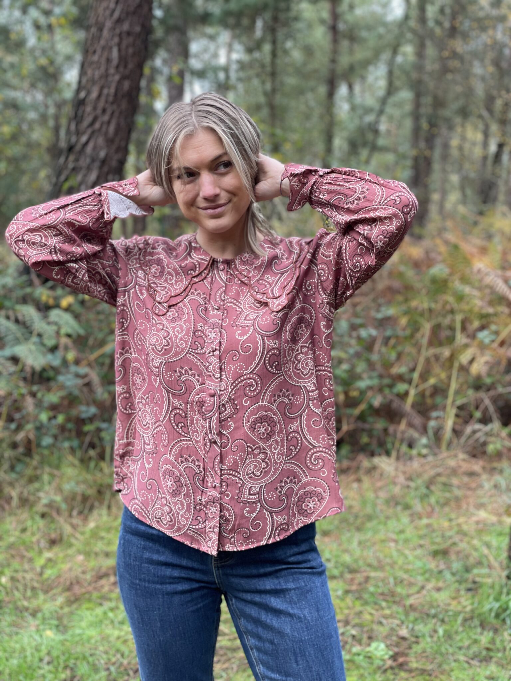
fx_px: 1023
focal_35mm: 52
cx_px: 256
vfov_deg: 36.8
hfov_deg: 28.0
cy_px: 340
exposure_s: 1/122
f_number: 2
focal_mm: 6
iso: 64
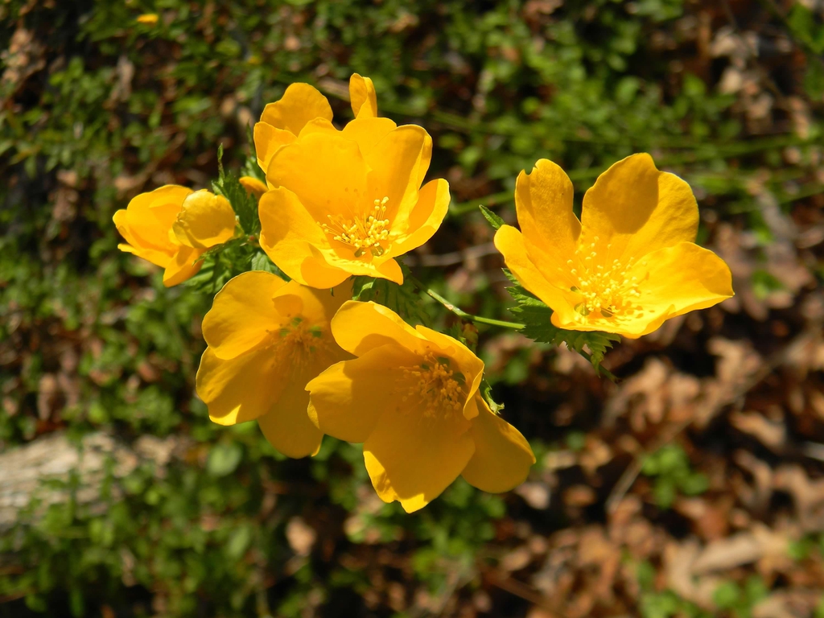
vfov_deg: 34.3
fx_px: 1000
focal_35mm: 42
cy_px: 309
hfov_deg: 44.8
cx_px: 412
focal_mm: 10.1
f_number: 4.1
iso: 80
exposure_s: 1/423
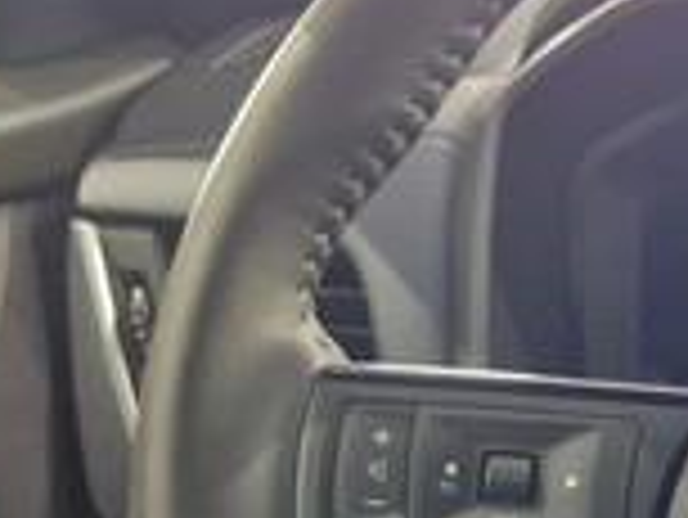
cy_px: 523
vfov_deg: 15.1
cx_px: 1016
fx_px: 1910
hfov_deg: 18.3
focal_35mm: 96
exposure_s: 1/100
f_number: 1.8
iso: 500
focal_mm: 5.4
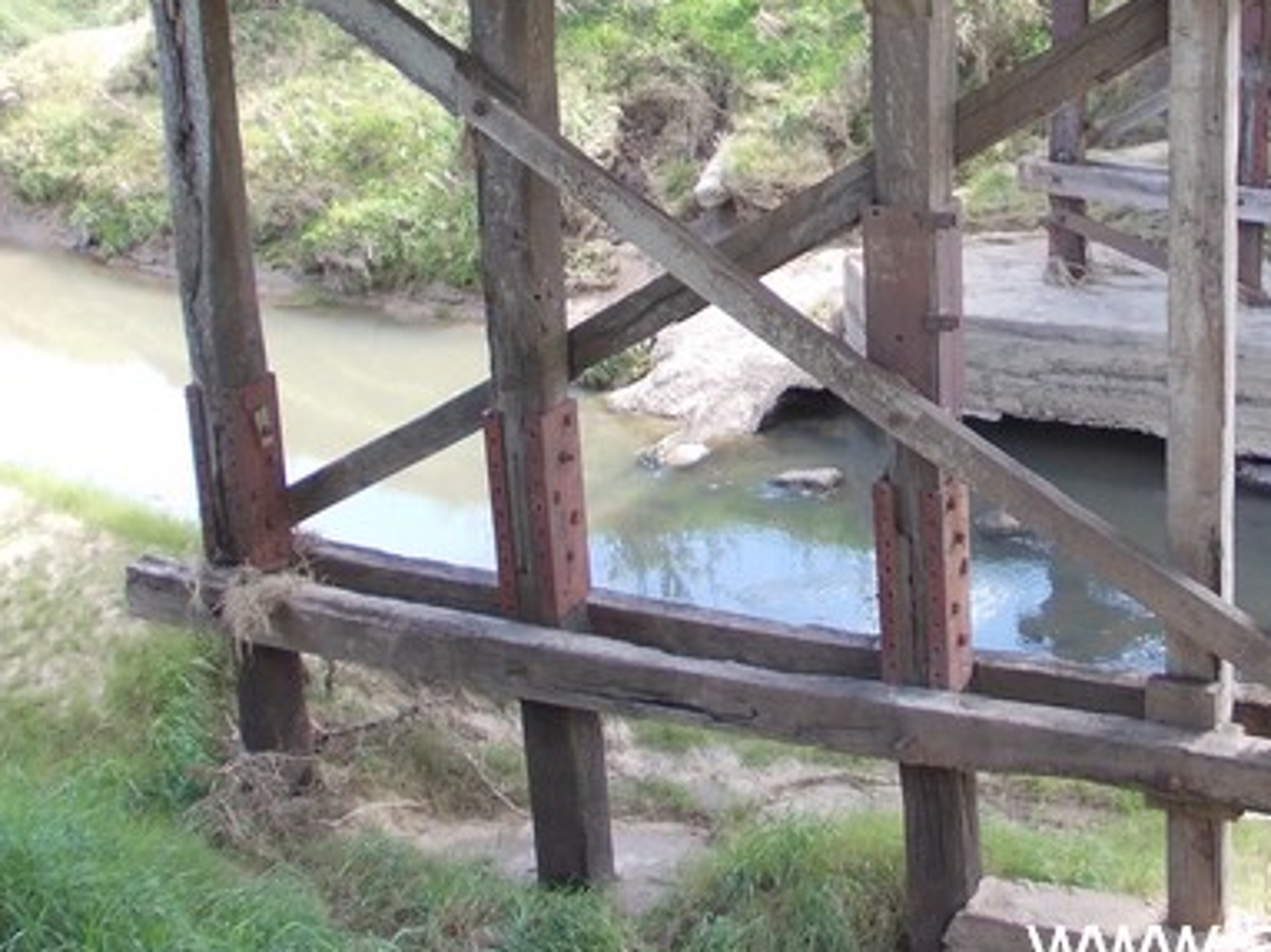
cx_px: 923
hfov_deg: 33.8
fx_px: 2056
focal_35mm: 56
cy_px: 116
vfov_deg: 25.4
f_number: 2.7
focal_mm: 4
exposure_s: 1/125
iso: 80
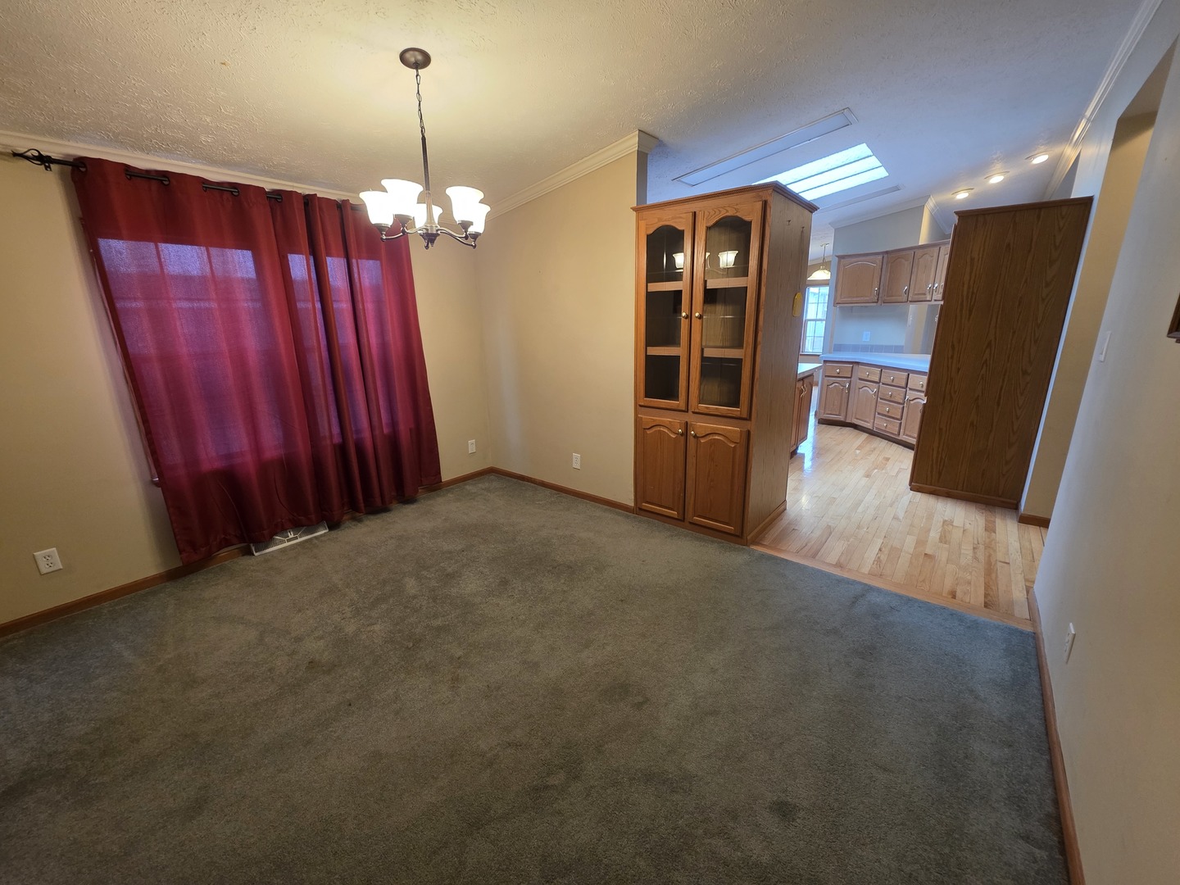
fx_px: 443
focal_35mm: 13
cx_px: 590
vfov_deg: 89.9
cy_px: 442
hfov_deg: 106.2
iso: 160
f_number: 1.9
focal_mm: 2.2
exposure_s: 1/60
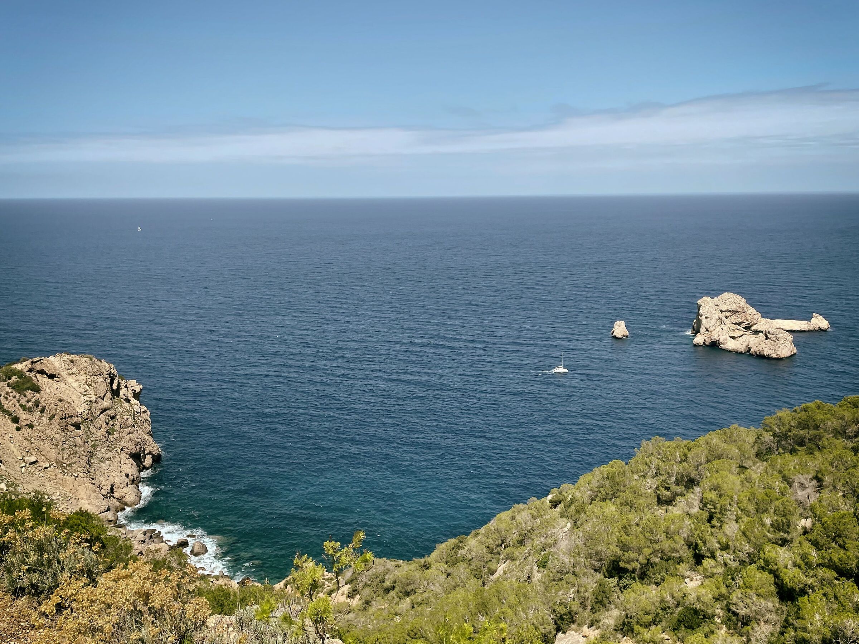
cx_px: 430
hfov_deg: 67.3
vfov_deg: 53.1
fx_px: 645
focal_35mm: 26
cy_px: 322
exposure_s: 1/3610
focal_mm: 4.2
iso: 32
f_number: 1.6
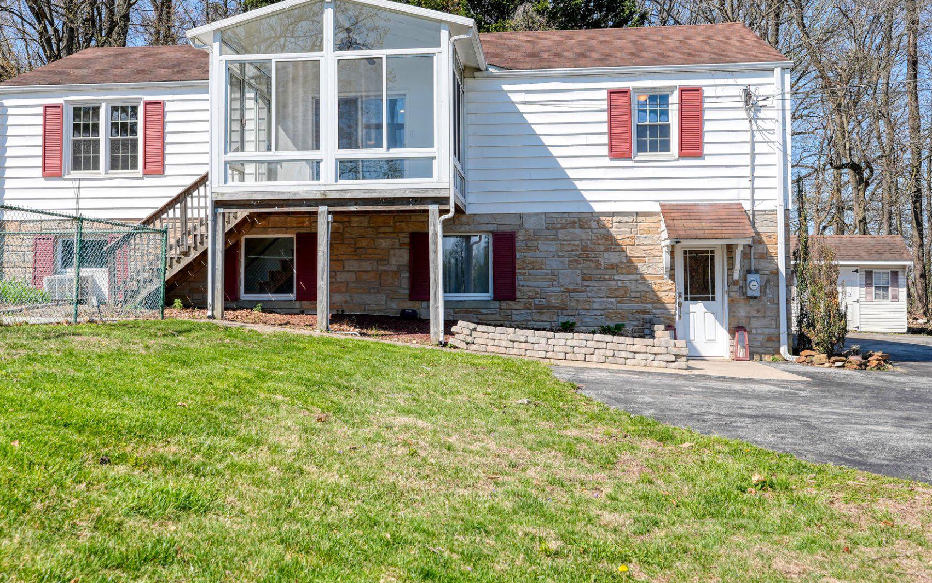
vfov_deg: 33.5
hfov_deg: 51.4
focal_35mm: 38
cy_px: 246
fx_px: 965
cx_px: 414
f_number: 9
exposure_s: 1/160
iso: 100
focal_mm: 31
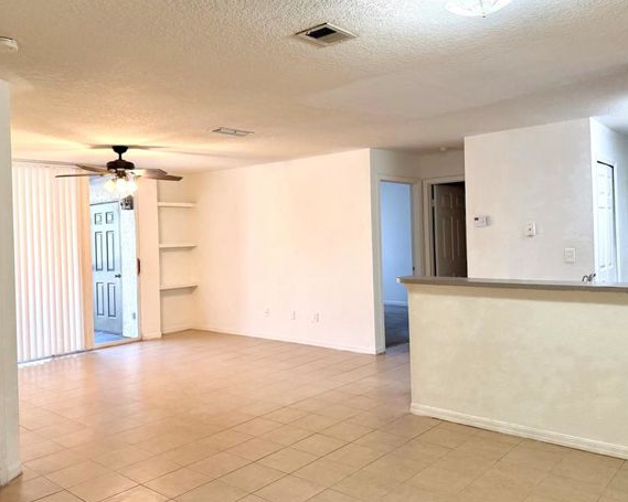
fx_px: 539
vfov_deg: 49.9
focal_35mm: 29
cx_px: 325
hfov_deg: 60.4
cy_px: 231
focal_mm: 6.76
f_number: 1.78
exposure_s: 1/120
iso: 200
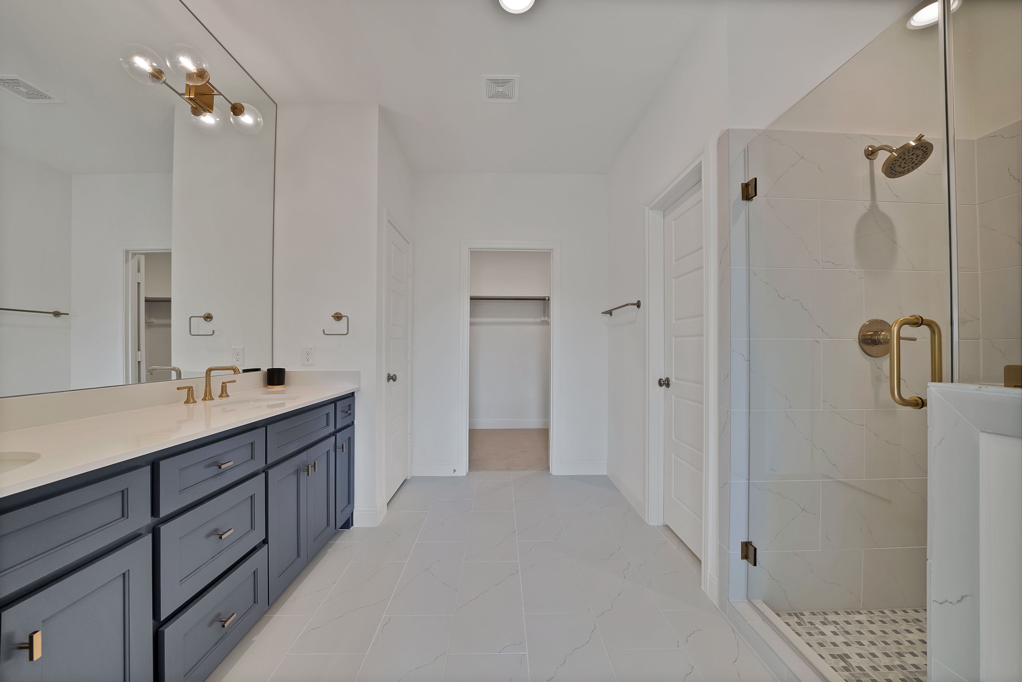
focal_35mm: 12
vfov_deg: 90.1
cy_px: 341
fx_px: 341
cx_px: 511
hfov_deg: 112.6
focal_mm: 12
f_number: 9
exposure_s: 1/8
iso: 640
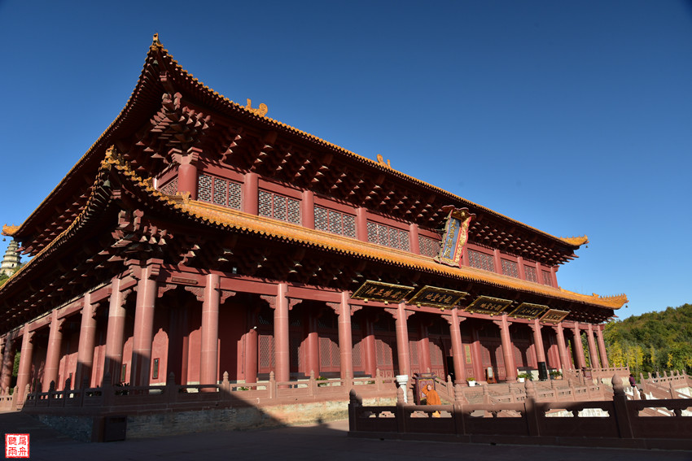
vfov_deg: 53.2
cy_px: 230
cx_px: 346
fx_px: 461
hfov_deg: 73.7
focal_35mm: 24
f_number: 10
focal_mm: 24
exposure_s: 1/250
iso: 400
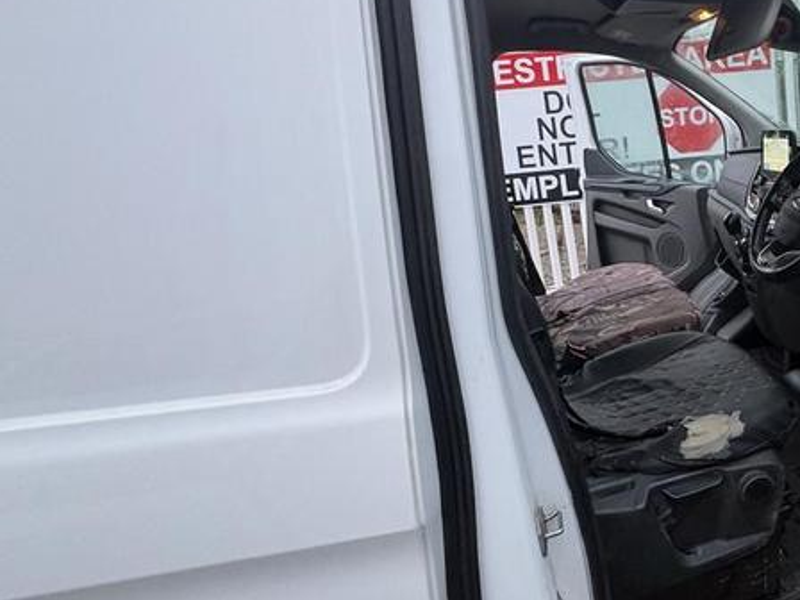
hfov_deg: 54.7
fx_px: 647
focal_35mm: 28
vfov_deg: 49.4
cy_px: 232
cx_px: 729
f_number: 2.2
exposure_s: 1/65
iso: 250
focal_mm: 2.22
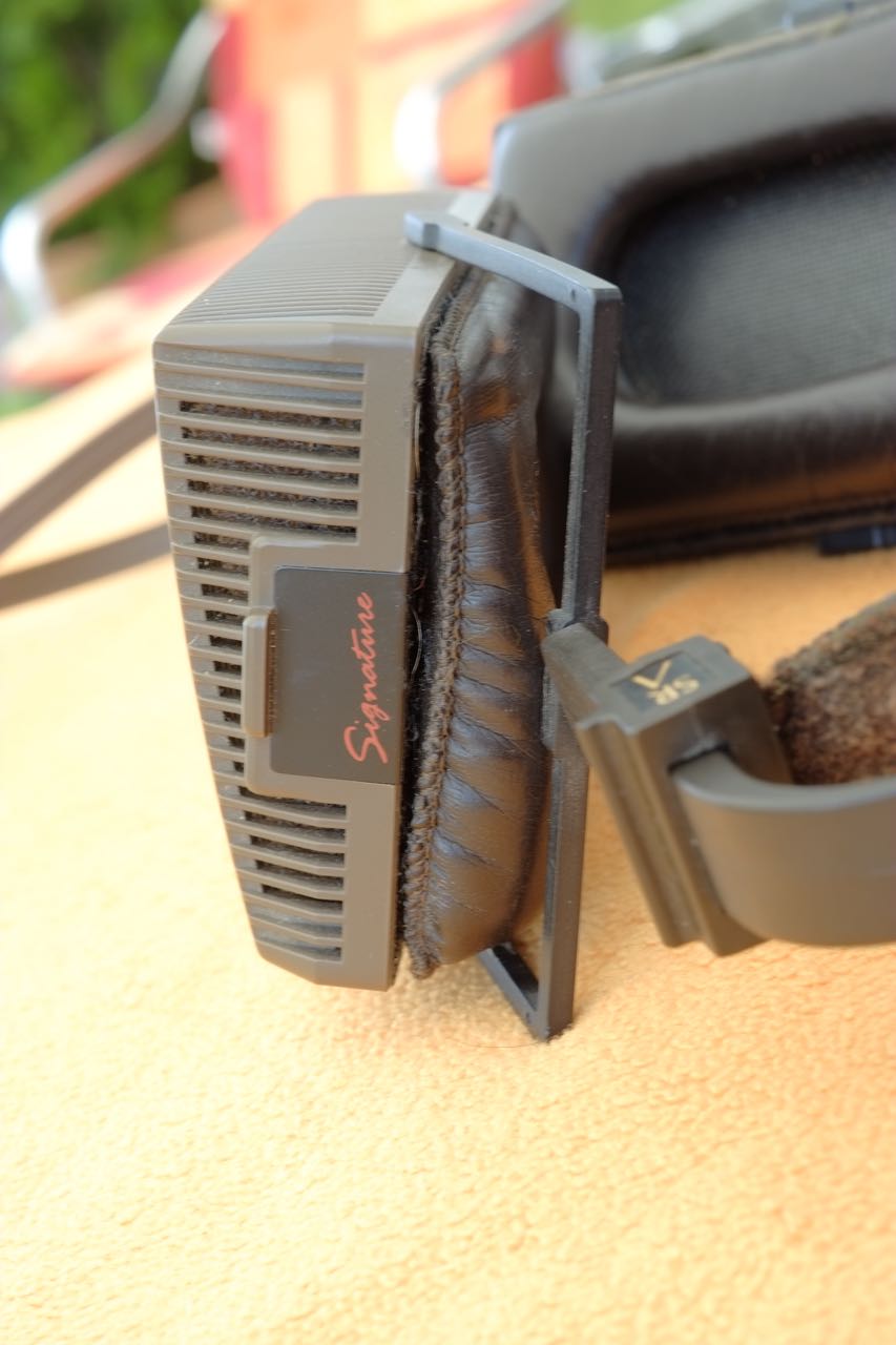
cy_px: 672
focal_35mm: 53
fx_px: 1979
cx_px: 448
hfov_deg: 25.5
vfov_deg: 37.5
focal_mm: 35
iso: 200
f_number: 8
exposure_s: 1/26
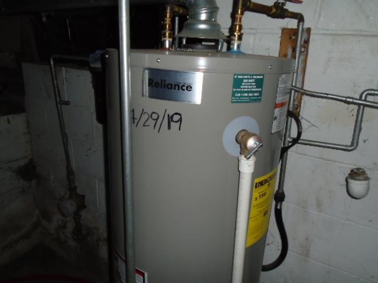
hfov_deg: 67.3
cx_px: 189
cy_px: 142
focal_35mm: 26
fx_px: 284
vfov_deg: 53.1
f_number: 3.2
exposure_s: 1/30
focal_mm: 4.6
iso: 200
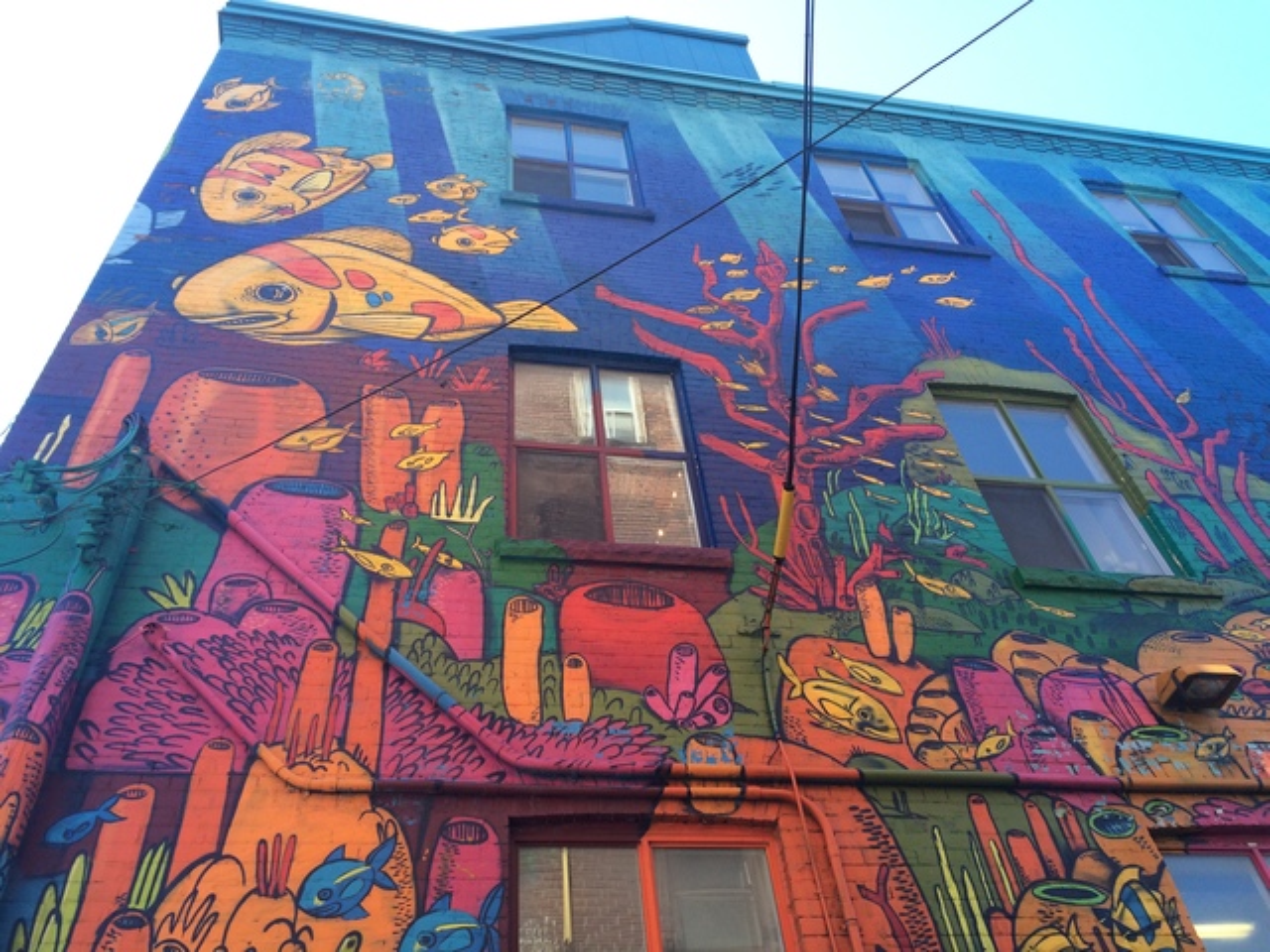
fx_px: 1064
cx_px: 635
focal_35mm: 29
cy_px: 476
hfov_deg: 61.7
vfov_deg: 48.2
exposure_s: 1/326
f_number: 2.2
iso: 32
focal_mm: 4.15
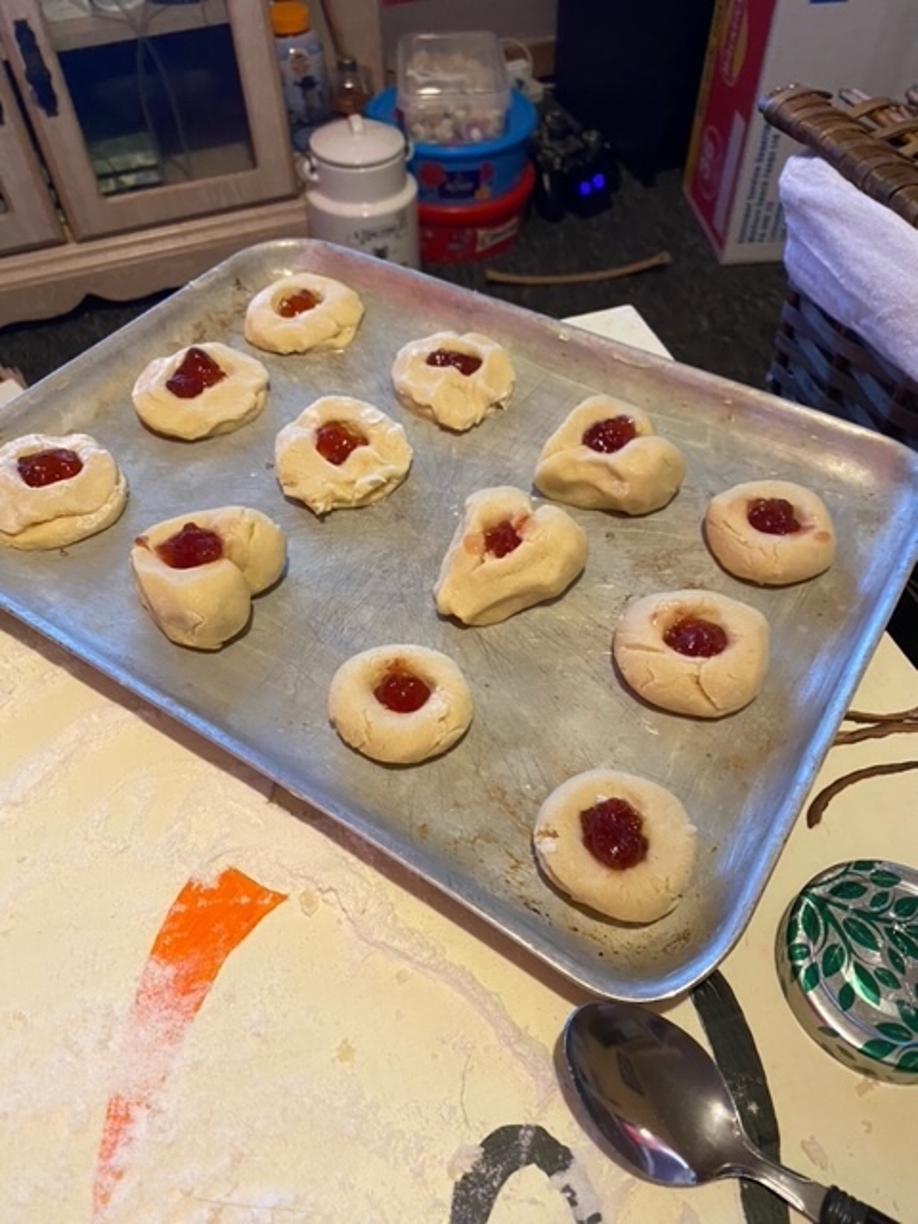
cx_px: 459
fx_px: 919
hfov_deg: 53.1
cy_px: 612
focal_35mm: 26
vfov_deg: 67.3
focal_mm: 4.25
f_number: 1.8
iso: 500
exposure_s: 1/60
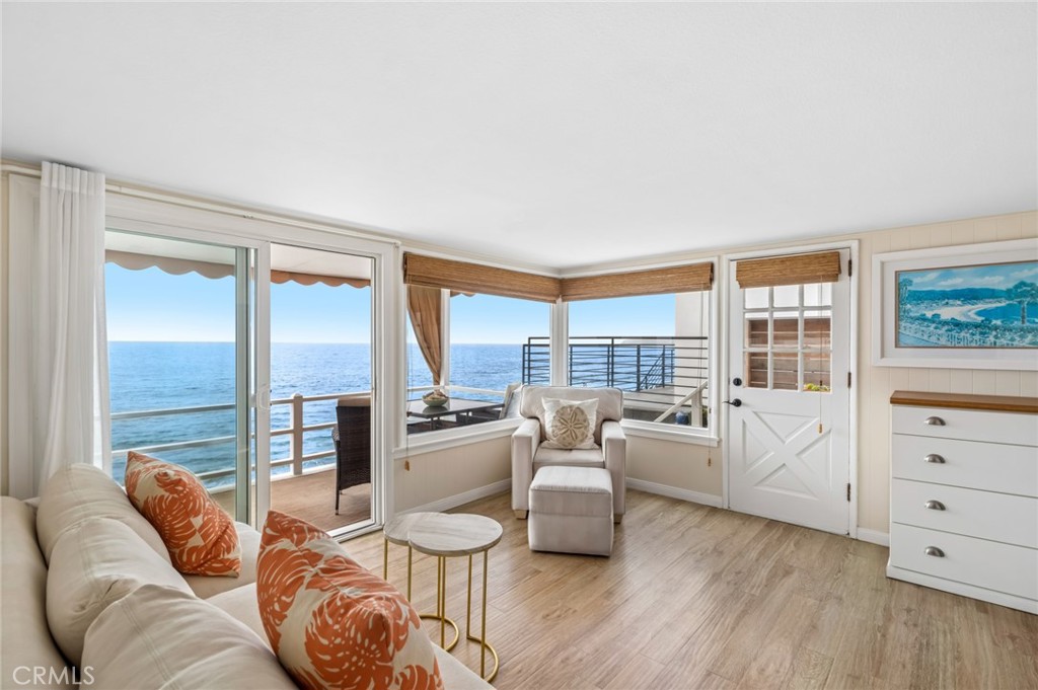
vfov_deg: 73.7
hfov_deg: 96.8
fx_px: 461
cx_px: 519
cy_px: 345
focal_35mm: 16
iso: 100
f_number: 9
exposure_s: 1/200
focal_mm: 16
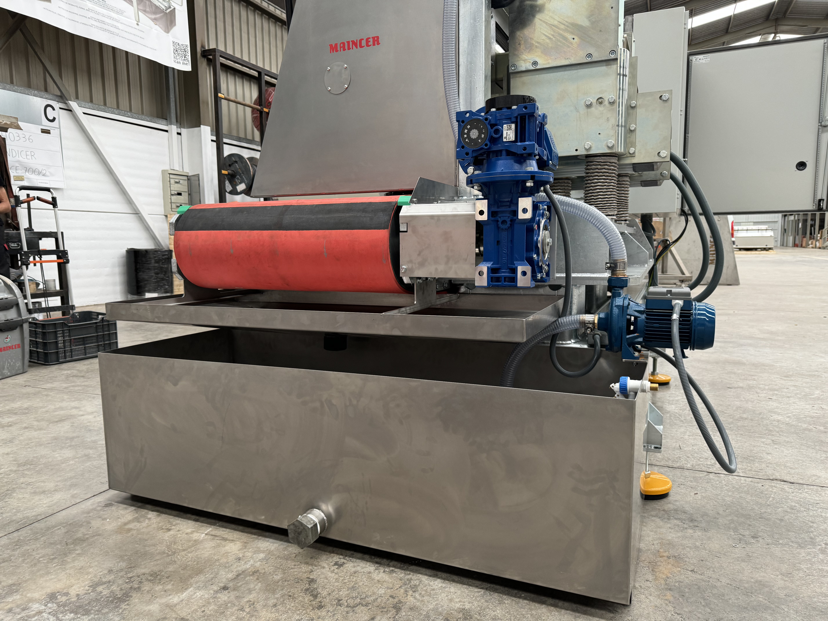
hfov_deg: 71.6
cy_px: 310
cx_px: 414
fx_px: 574
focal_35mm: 24
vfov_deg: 56.8
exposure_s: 1/50
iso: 160
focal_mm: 6.86
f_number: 1.78
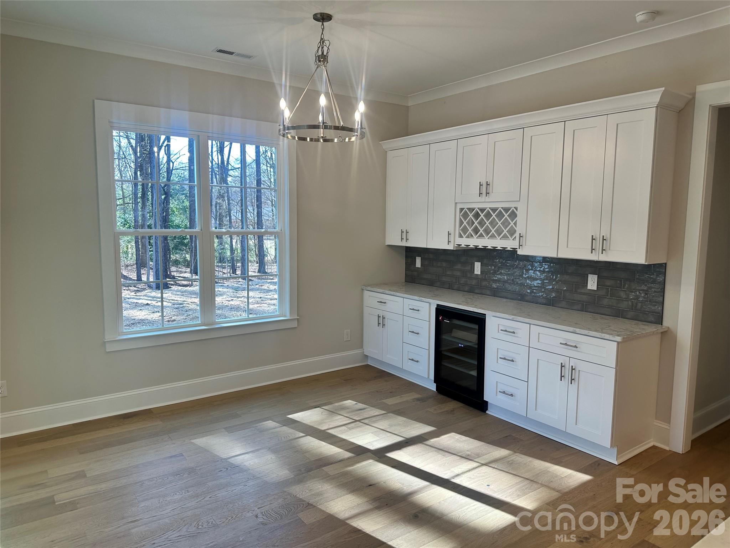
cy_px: 274
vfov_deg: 56.8
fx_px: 506
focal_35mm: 24
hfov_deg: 71.6
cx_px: 365
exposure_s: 1/136
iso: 64
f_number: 1.78
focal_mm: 6.86
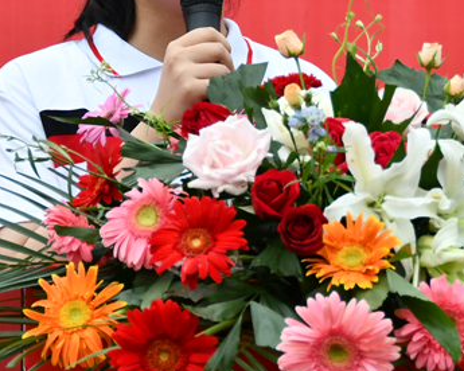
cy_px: 36
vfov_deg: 5.0
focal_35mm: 309
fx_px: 4243
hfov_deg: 6.3
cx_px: 192
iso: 640
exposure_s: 1/500
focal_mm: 95
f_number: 5.3
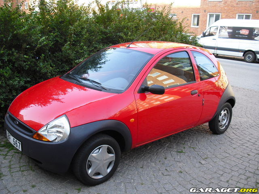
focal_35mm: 38
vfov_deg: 37.7
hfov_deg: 49.0
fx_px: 284
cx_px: 130
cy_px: 97
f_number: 2.8
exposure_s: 1/125
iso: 100
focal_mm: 6.2
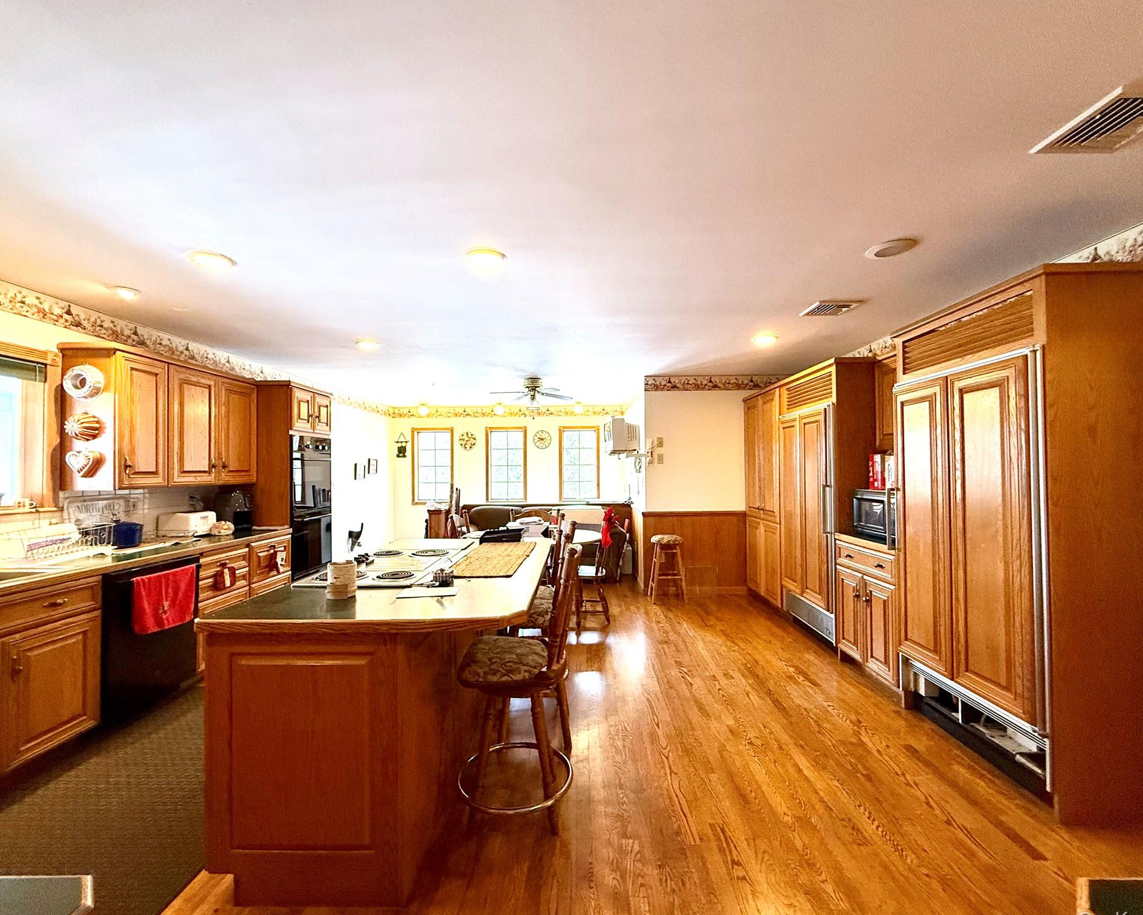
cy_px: 463
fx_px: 507
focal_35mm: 15
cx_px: 575
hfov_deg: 96.8
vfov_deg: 84.0
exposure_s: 1/60
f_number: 2.2
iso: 250
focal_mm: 2.22
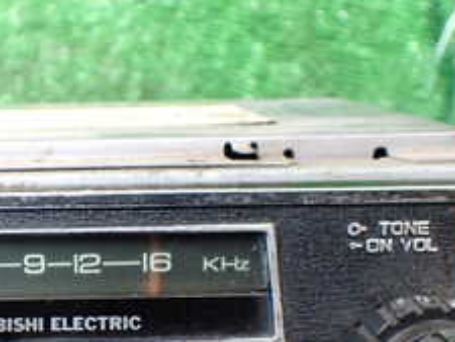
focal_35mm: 80
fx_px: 1052
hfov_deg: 23.5
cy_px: 271
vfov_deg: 18.3
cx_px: 16
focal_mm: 5.4
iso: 800
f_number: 2.3
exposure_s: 1/100
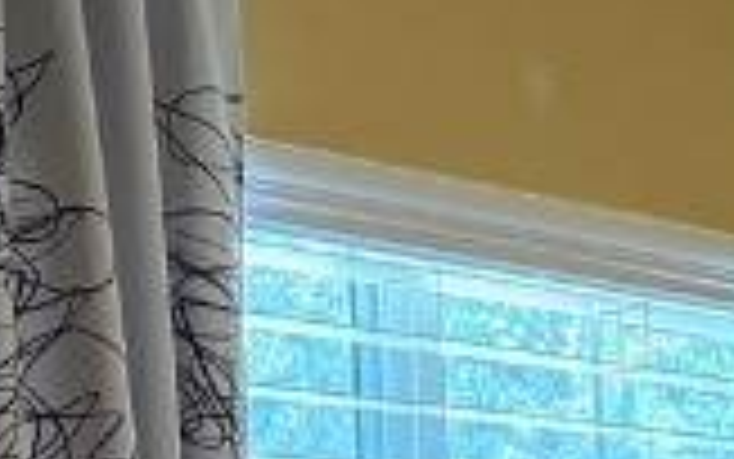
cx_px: 1734
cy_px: 1130
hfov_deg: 11.1
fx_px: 3202
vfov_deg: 7.6
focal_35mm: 160
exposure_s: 1/60
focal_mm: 6.76
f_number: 1.78
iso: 250
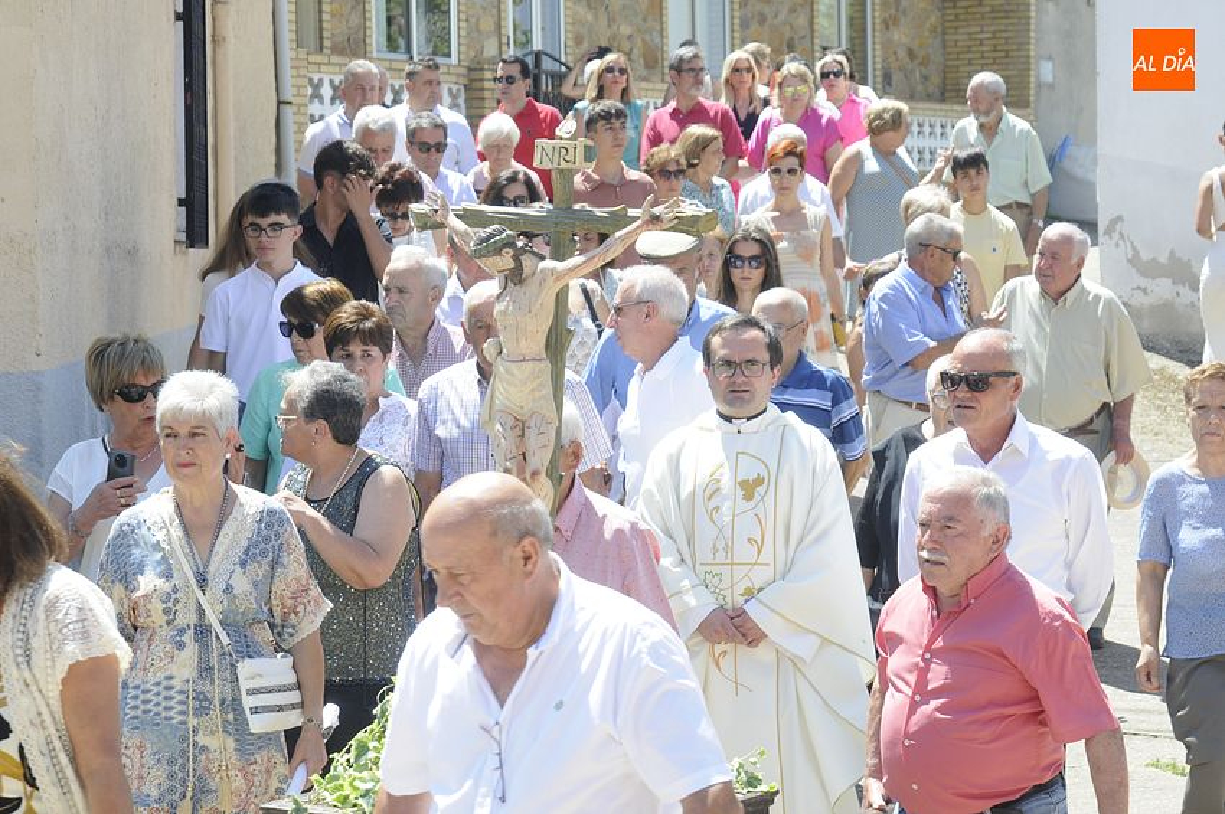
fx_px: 3365
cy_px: 407
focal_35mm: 99
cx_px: 612
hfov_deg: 20.6
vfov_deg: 13.8
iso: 250
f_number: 9
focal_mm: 66
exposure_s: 1/160
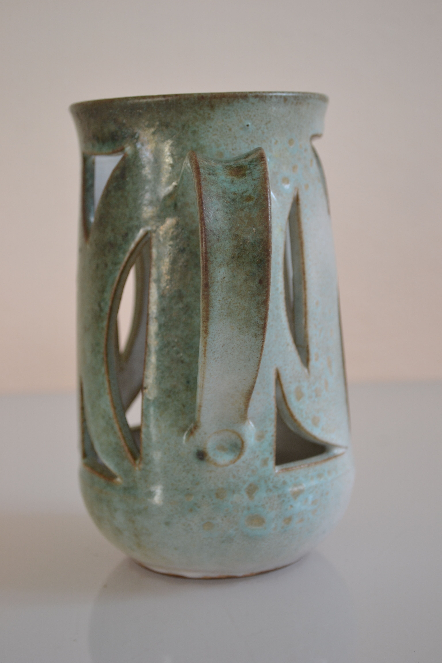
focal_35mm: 63
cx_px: 221
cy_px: 332
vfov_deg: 31.9
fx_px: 1160
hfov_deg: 21.6
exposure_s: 1/125
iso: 400
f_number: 5.6
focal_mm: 42
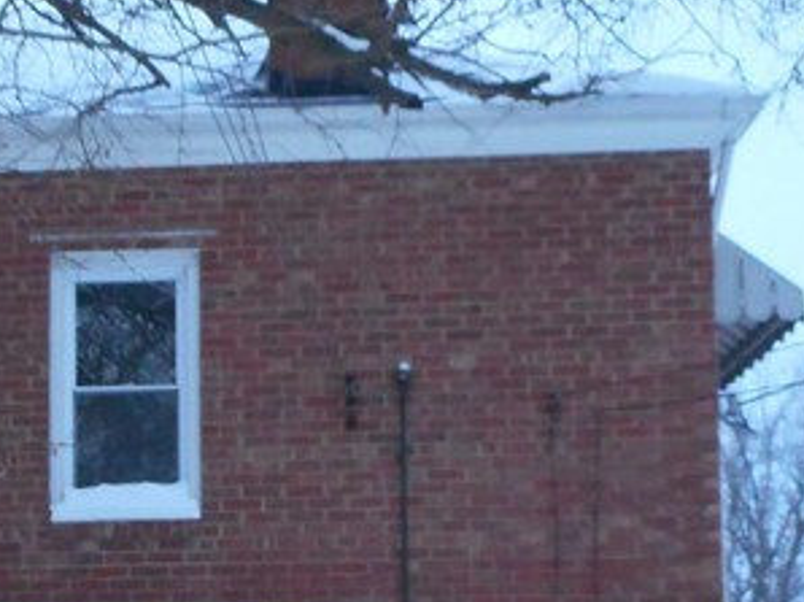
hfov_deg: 22.1
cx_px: 43
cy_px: 589
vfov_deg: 16.8
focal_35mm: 86
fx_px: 1996
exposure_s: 1/25
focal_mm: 4.5
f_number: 3.7
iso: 400
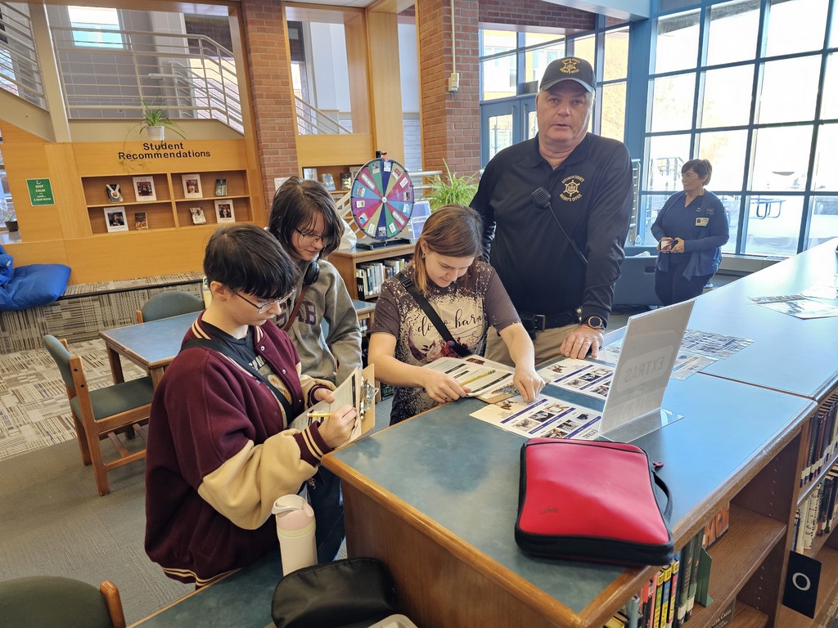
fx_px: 557
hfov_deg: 73.9
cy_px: 314
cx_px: 419
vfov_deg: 58.9
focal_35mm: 23
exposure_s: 1/120
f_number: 1.7
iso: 640
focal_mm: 6.3
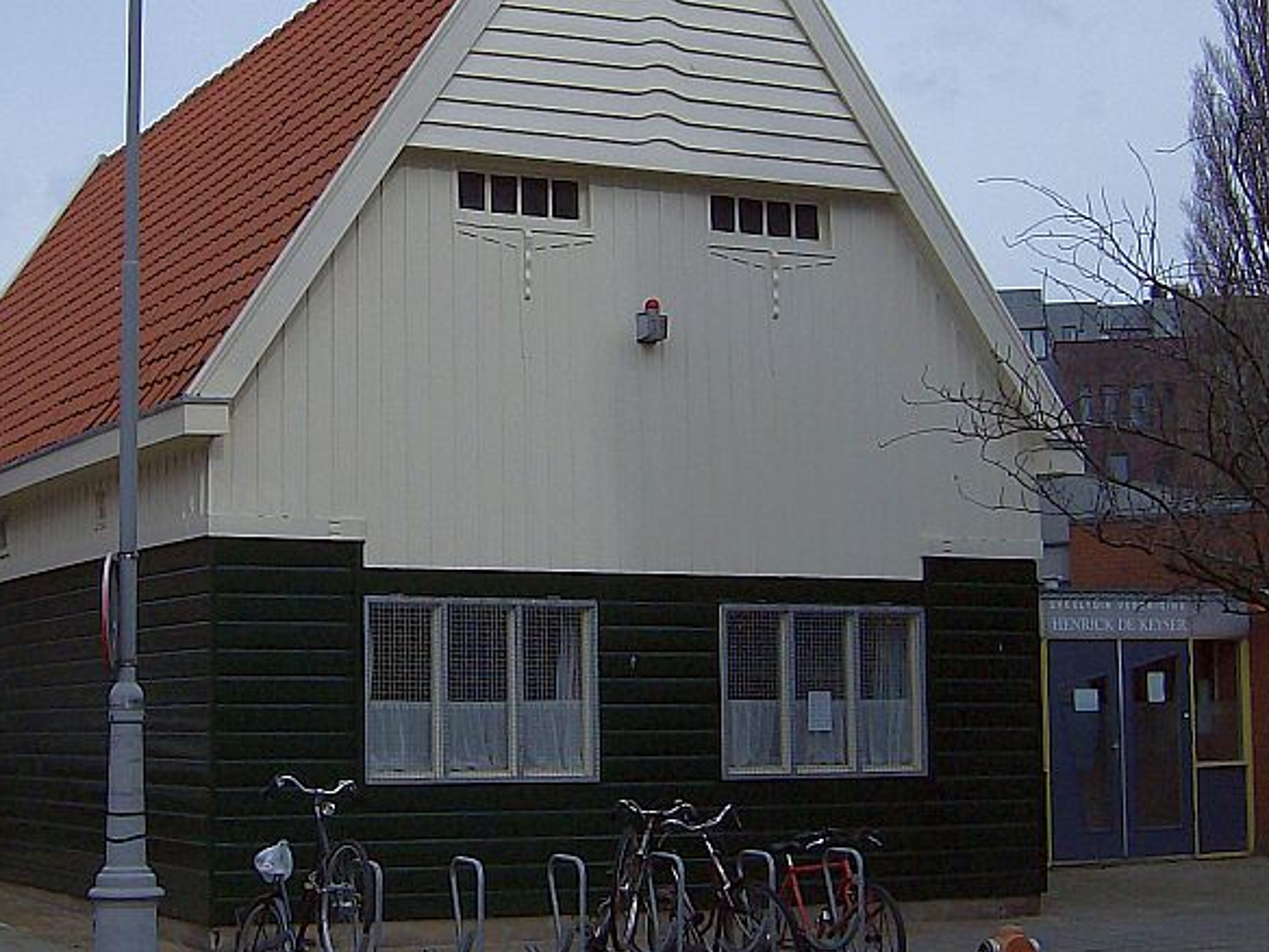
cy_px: 325
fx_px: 2310
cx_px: 432
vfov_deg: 23.2
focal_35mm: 63
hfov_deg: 30.5
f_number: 4.7
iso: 100
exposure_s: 1/796
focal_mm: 6
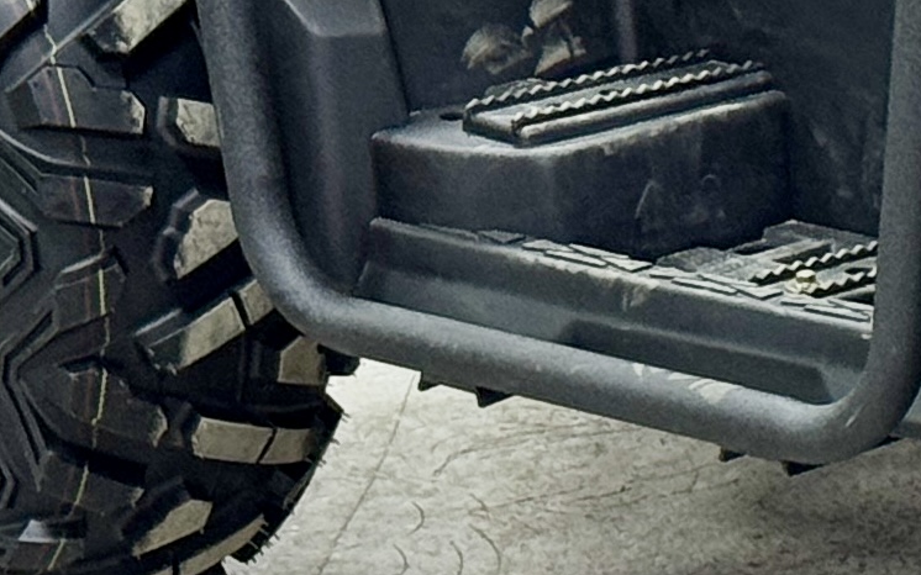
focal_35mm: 266
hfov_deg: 7.8
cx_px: 1360
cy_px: -192
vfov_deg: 4.9
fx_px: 6676
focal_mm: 6.76
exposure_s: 1/50
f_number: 1.78
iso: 200
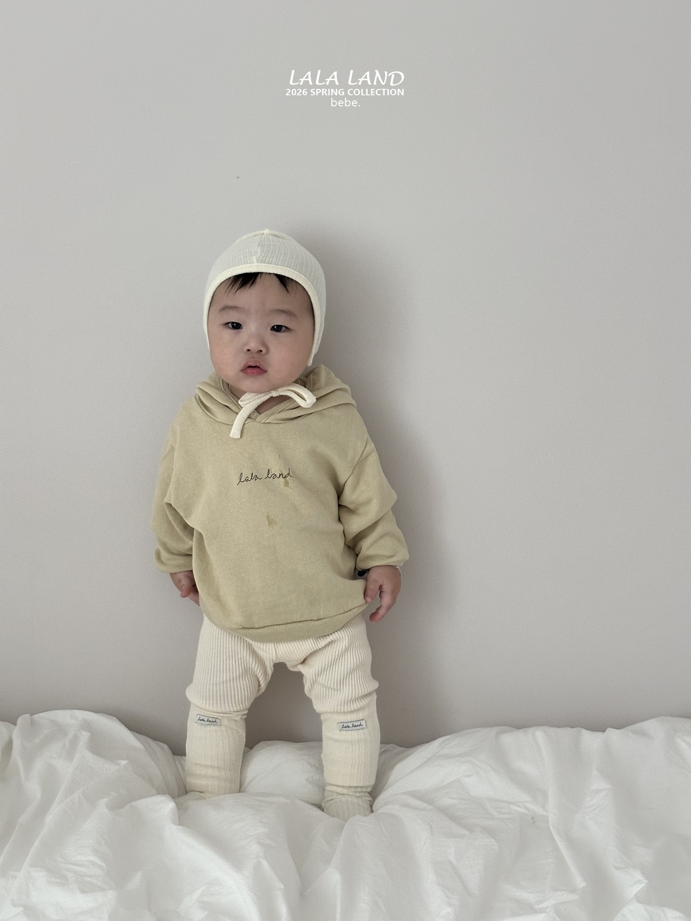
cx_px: 346
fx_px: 1278
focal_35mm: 48
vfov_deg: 39.7
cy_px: 460
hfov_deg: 30.3
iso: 200
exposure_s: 1/60
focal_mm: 6.86
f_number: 1.78
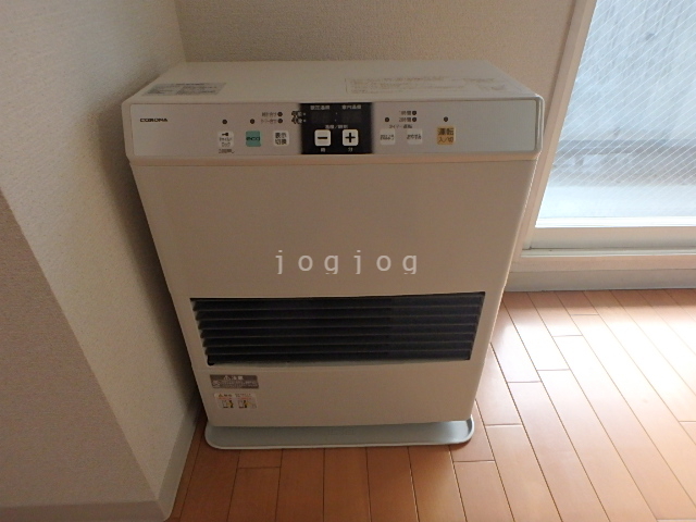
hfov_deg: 79.0
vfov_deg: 63.4
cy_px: 261
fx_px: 422
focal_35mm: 21
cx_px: 348
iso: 500
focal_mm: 3.7
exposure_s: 1/30
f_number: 3.5
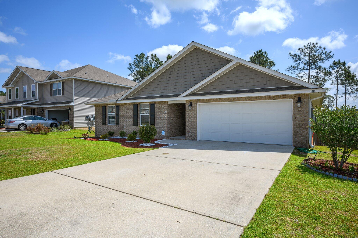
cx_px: 179
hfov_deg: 79.9
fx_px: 214
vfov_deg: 58.3
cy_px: 119
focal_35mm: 22
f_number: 9
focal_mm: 21.5
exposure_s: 1/500
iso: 100
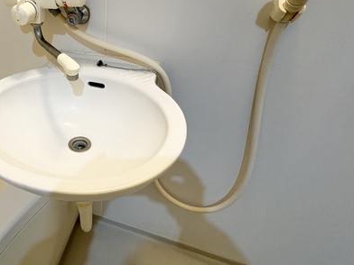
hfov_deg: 64.0
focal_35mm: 25
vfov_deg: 54.2
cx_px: 77
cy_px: 98
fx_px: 256
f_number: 2.2
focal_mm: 2.22
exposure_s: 1/60
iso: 320
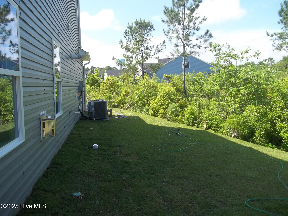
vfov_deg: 44.2
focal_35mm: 32
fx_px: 266
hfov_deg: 56.8
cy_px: 108
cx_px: 144
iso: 64
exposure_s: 1/500
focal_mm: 5.7
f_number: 2.9
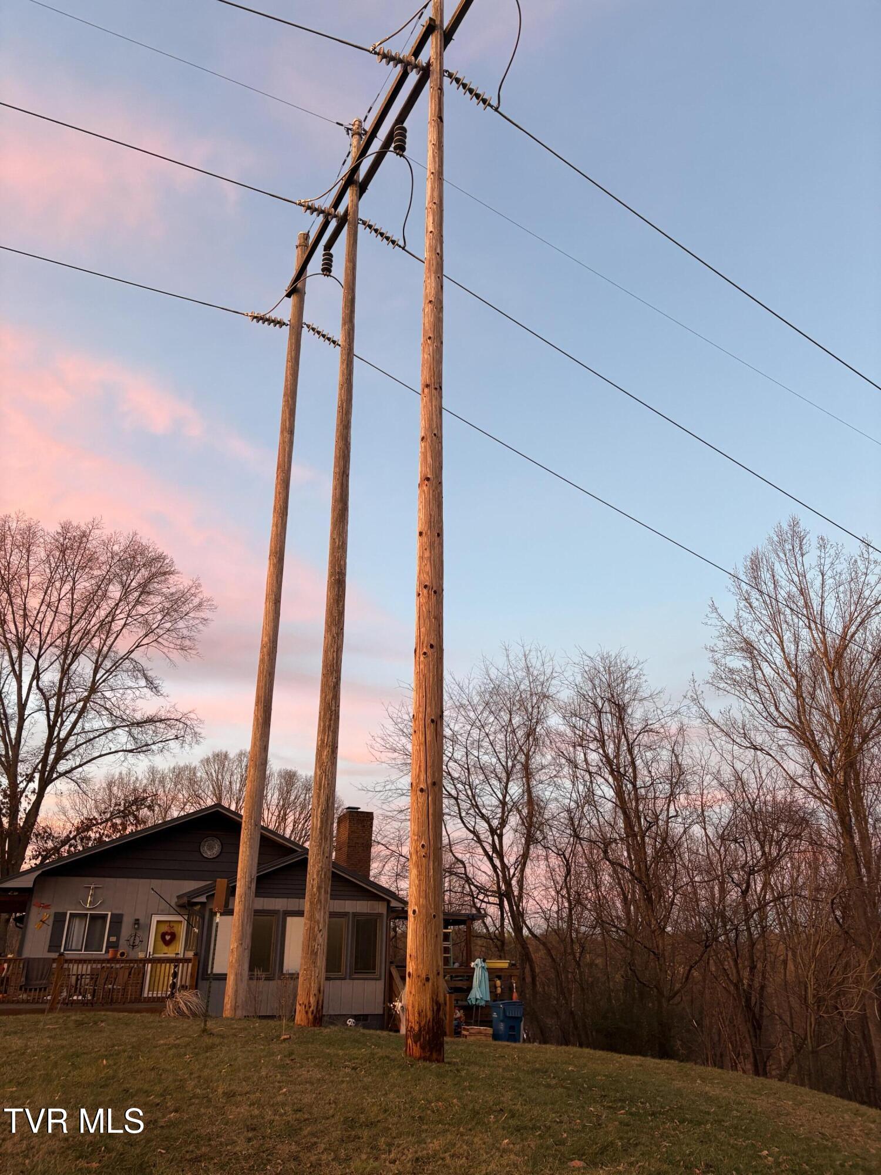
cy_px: 588
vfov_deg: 67.3
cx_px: 440
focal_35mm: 26
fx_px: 882
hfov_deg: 53.1
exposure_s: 1/60
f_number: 1.6
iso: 125
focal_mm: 5.96
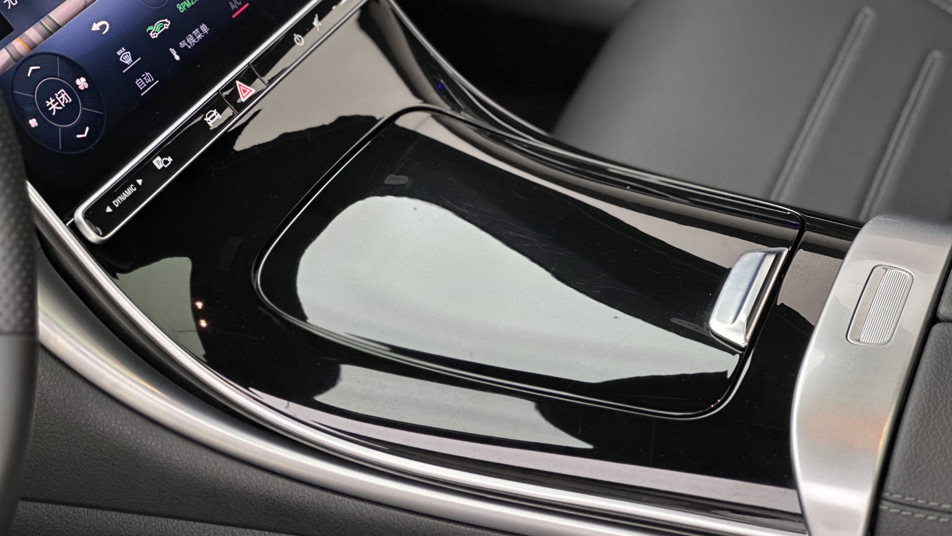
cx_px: 476
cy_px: 257
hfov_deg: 25.3
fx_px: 2120
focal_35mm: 84
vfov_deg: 14.4
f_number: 2.8
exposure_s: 1/50
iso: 125
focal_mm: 9
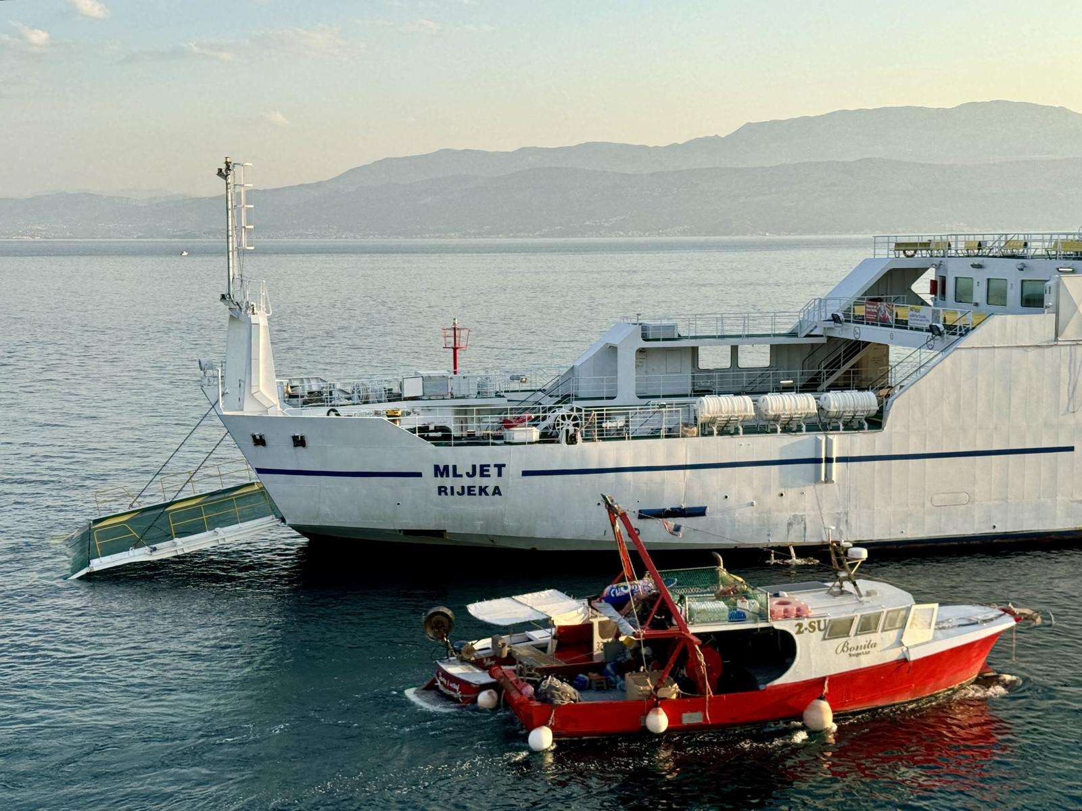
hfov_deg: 39.7
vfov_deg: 30.3
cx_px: 541
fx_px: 1500
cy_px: 406
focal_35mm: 48
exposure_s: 1/1524
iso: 64
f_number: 1.78
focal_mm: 6.76
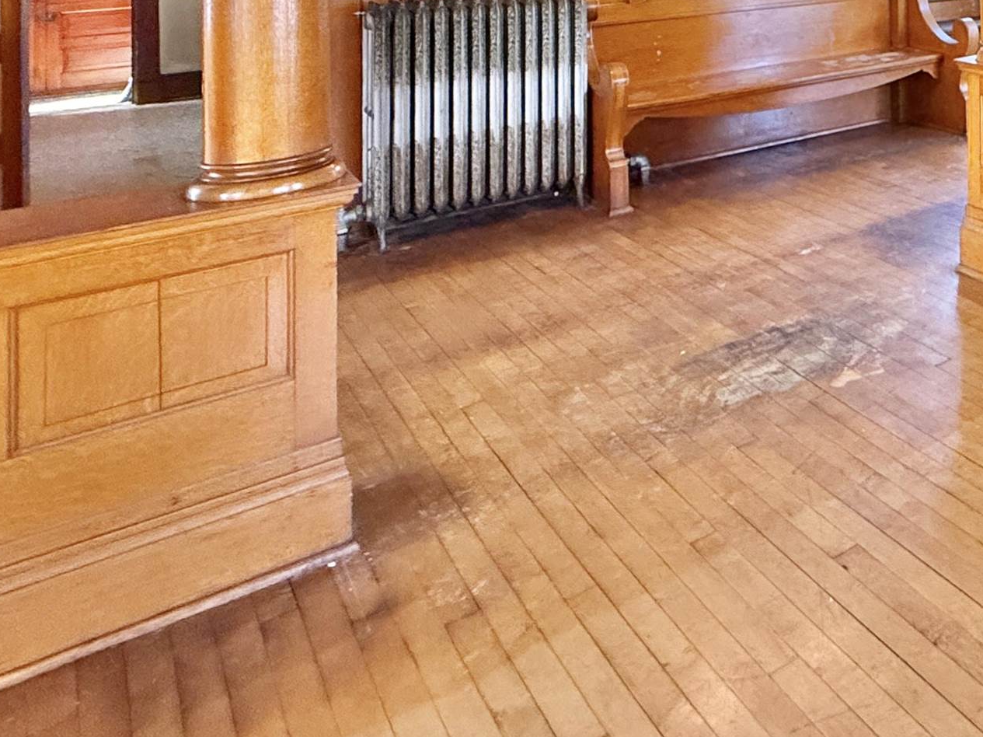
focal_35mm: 34
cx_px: 1160
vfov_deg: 34.6
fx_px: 965
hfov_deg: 39.8
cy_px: -117
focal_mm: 2.22
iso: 500
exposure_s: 1/120
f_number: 2.2
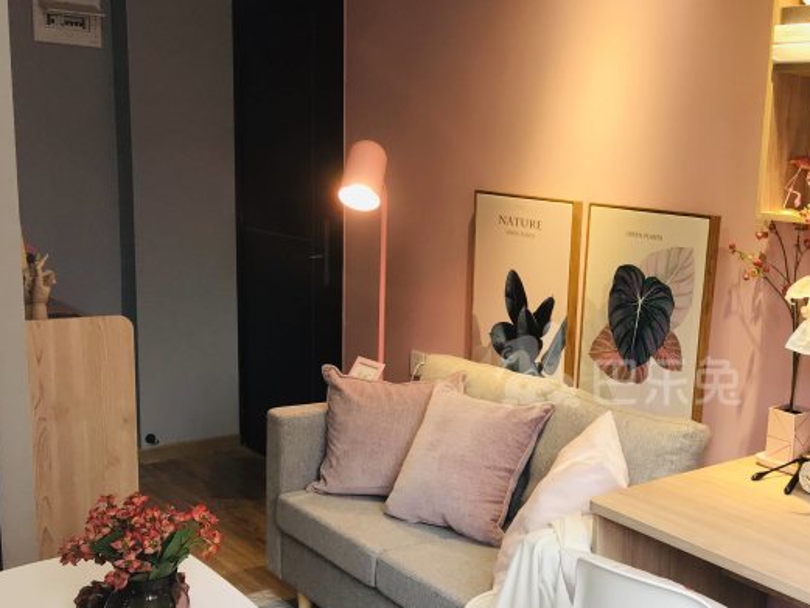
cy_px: 365
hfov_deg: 42.4
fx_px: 1006
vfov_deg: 33.5
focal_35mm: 43
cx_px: 617
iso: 32
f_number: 1.8
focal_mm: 3.99
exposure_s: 1/50
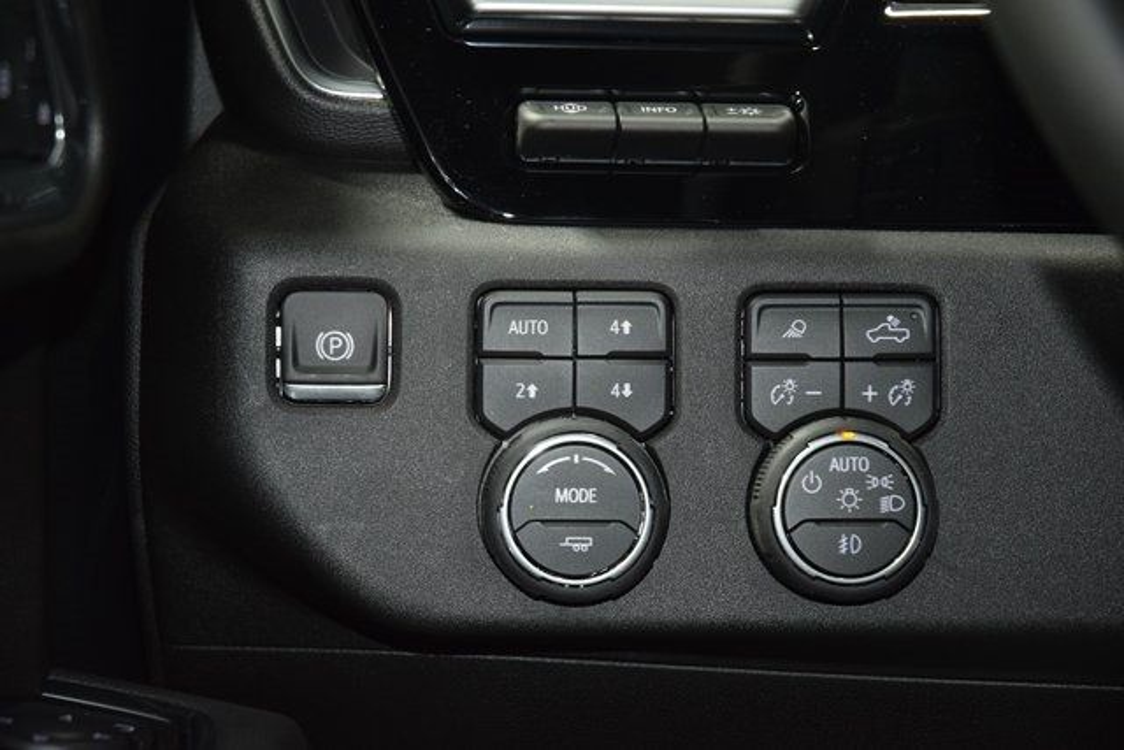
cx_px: 562
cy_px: 375
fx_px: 3279
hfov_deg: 19.5
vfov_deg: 13.0
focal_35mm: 105
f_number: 4.5
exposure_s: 1/15
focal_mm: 70
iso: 1600
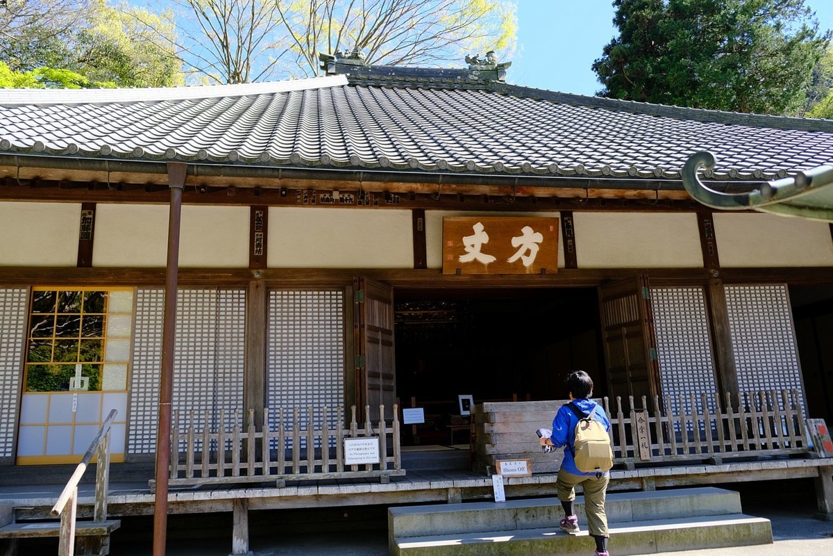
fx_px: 625
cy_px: 278
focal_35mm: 27
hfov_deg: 67.4
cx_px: 416
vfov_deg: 47.9
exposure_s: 1/1600
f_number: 2.8
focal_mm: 18
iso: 640
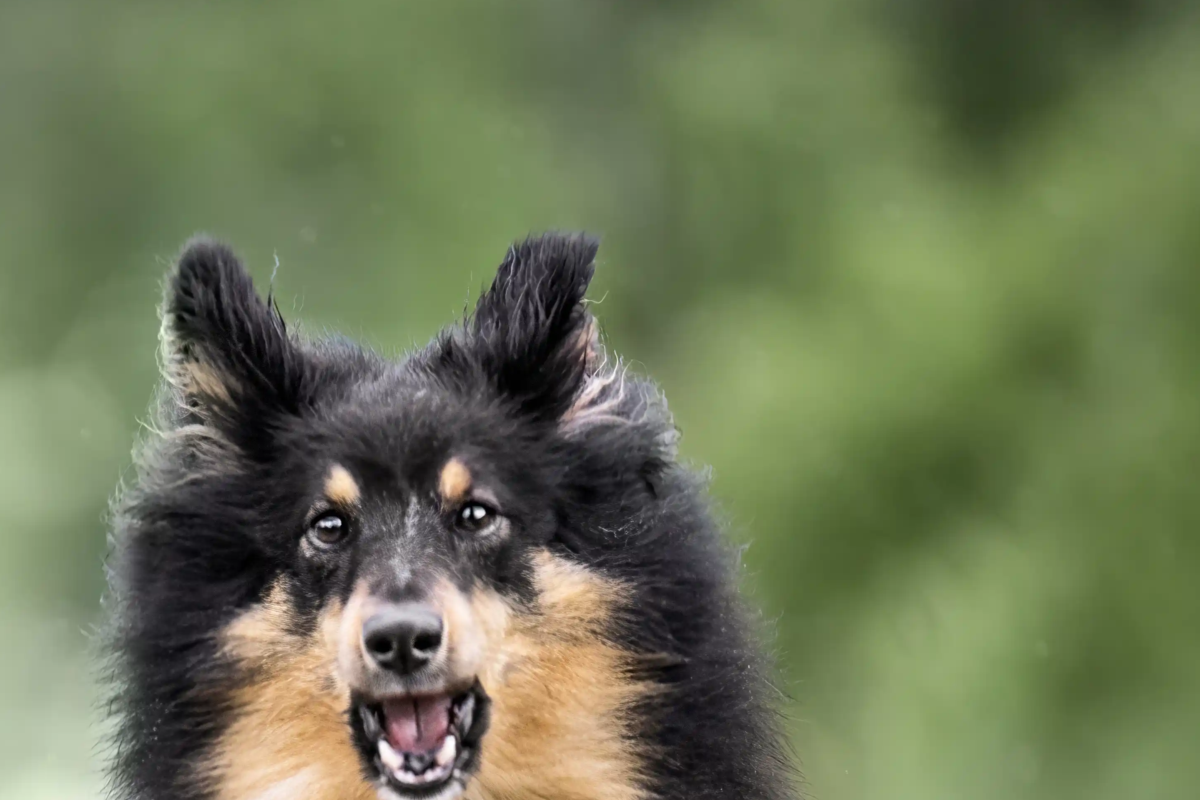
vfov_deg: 2.4
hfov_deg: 3.6
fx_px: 19063
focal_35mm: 572
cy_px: 999
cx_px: -88
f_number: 2.8
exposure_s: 1/1000
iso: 640
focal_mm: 200
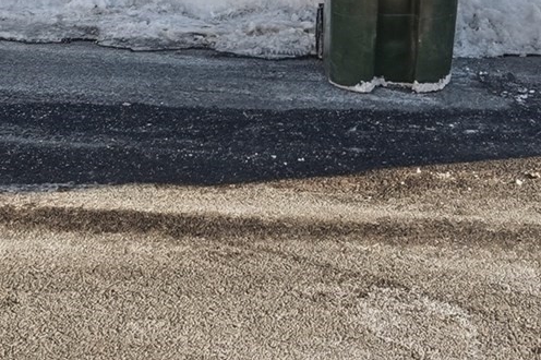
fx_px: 1022
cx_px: 419
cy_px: -274
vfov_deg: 16.8
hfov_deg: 29.1
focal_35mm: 68
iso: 800
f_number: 8
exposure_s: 1/4000
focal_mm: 11
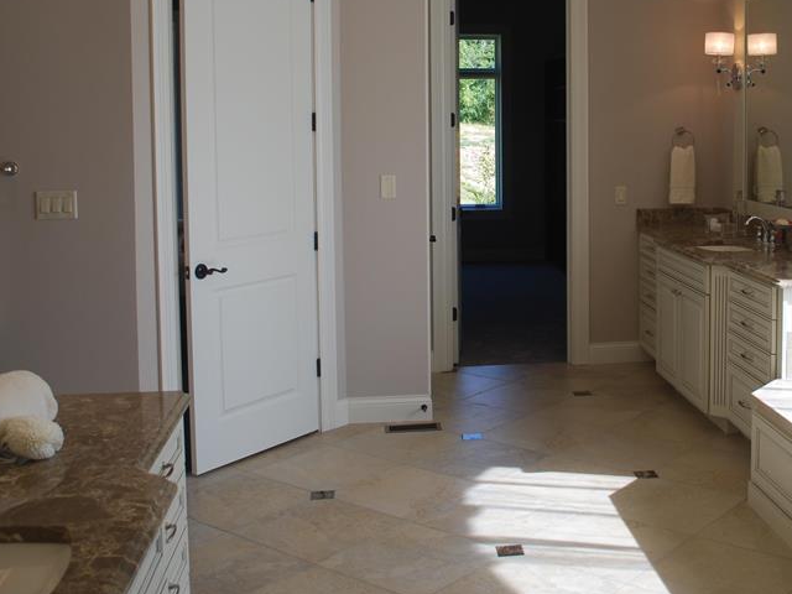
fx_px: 1007
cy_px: 174
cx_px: 551
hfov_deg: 42.2
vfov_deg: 32.5
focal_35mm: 44
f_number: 5.6
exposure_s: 1/125
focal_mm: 18
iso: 140
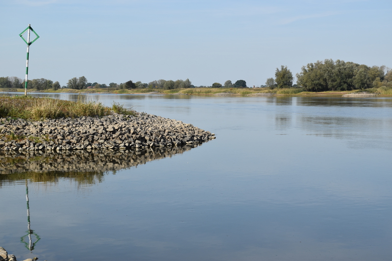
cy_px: 130
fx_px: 816
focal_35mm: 75
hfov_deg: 27.0
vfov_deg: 18.2
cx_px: 196
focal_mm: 50
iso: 200
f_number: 10
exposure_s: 1/400
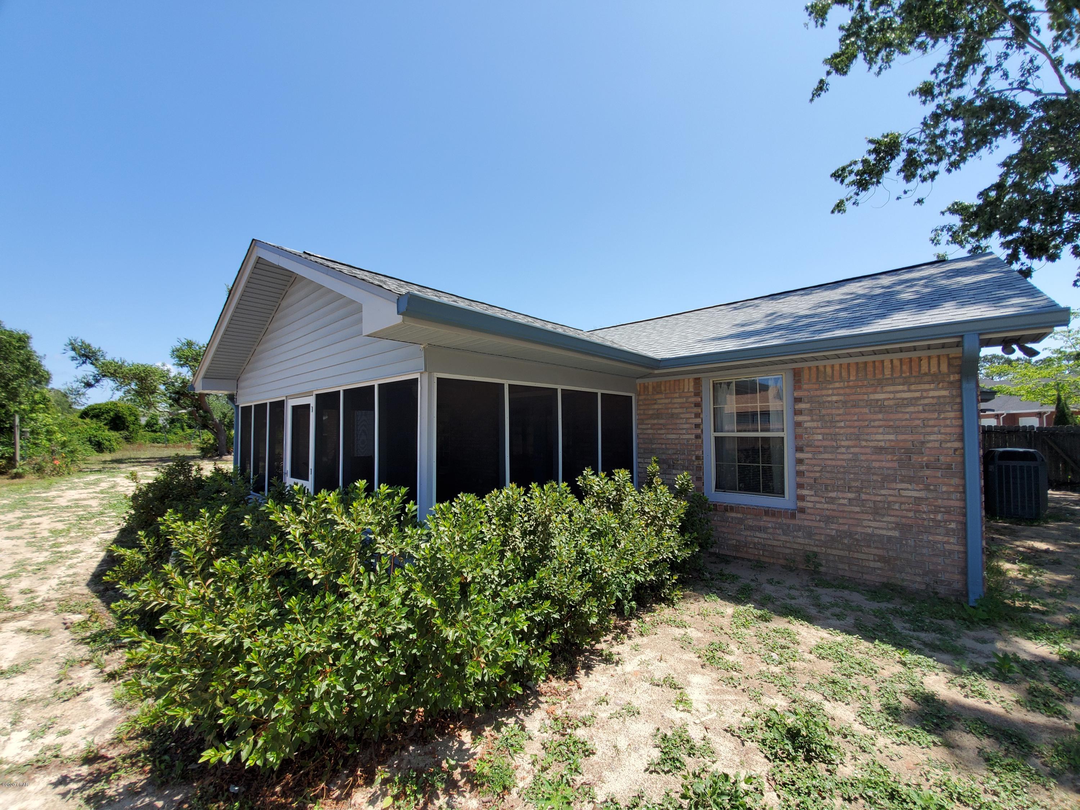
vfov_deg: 89.9
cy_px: 405
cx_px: 540
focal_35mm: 13
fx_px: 406
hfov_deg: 106.2
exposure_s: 1/720
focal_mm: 1.8
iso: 50
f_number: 2.2
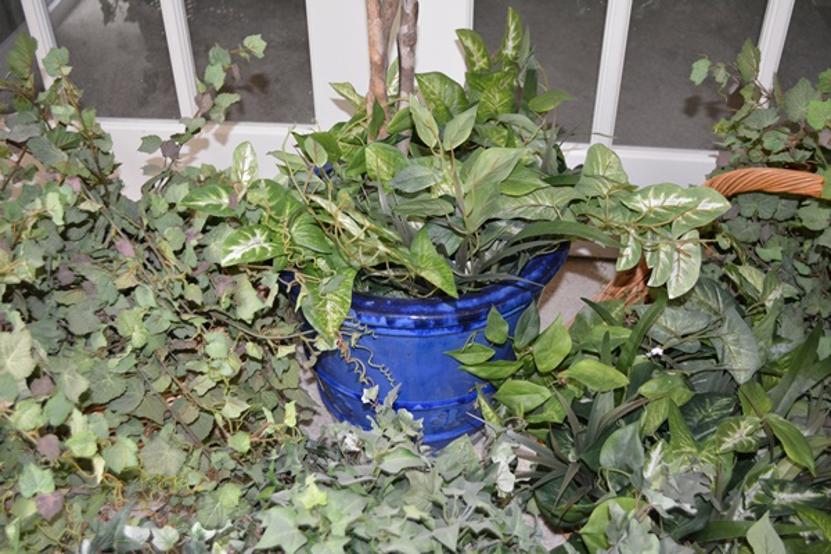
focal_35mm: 39
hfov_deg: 49.6
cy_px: 277
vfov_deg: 34.2
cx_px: 416
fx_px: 900
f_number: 4.2
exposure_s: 1/60
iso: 1800
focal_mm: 26
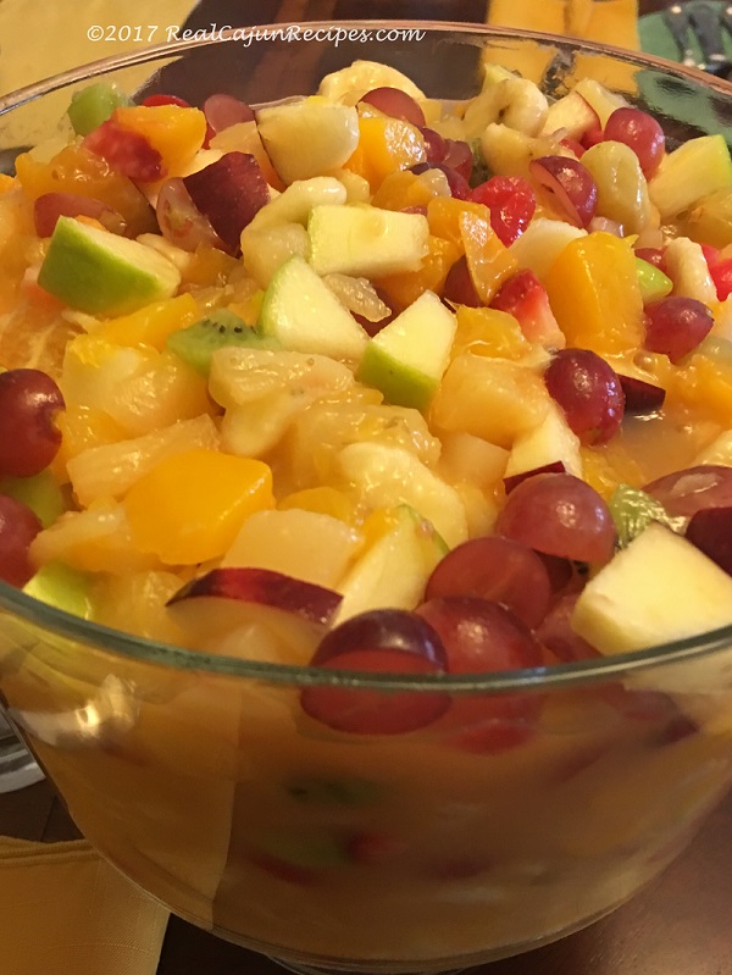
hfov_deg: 48.3
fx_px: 817
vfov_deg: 61.6
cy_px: 488
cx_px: 366
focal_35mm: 29
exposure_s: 1/15
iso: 80
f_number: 2.2
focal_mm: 4.15
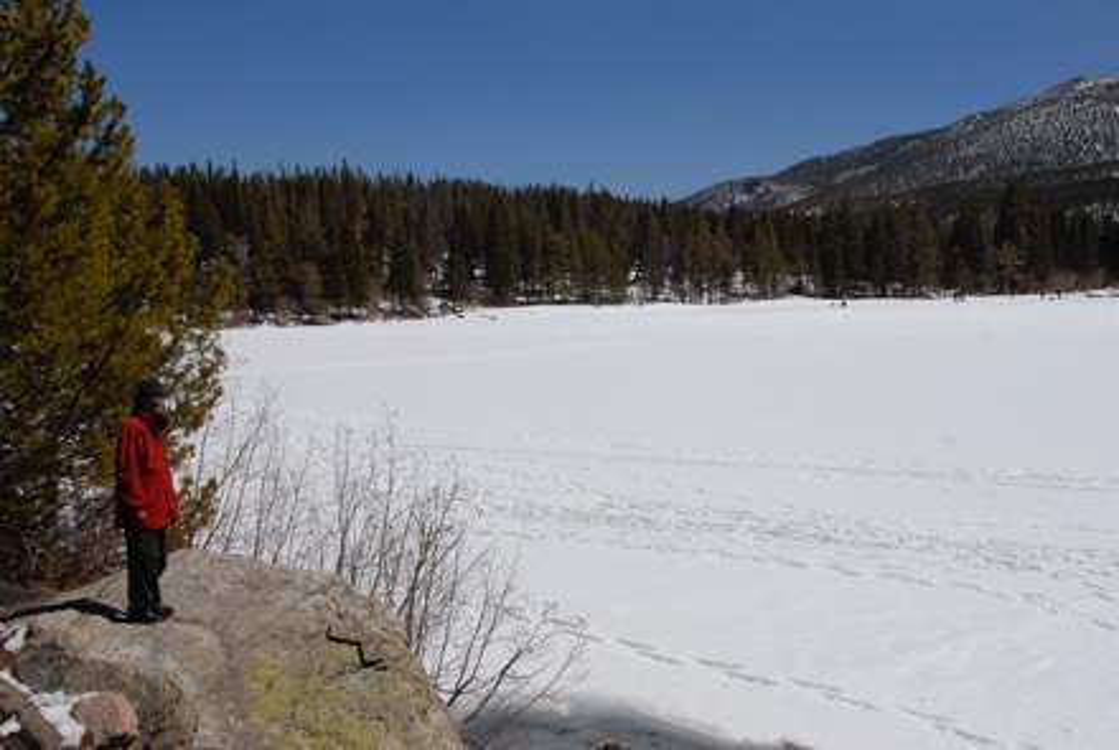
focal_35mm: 51
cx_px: 560
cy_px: 375
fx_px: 1588
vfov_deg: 26.6
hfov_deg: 38.8
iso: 250
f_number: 11
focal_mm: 34
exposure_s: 1/800
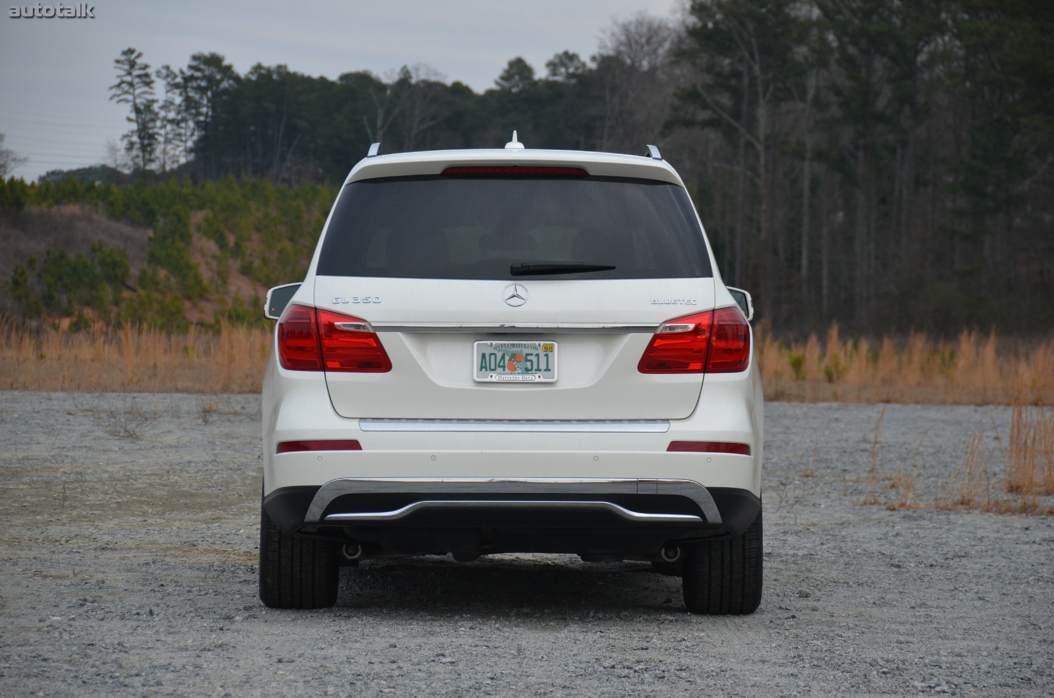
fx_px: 4602
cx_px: 527
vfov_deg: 8.7
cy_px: 349
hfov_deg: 13.1
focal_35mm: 158
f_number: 5.3
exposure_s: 1/1000
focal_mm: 105
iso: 500
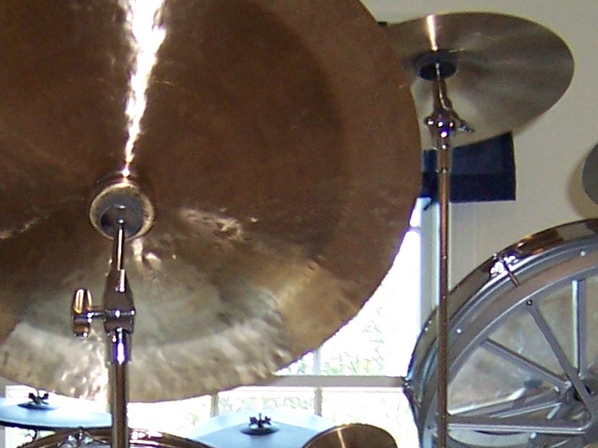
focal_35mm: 110
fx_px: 1900
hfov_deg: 17.8
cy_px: 697
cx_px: 186
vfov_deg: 12.7
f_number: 2.8
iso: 140
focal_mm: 5.5
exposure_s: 1/60
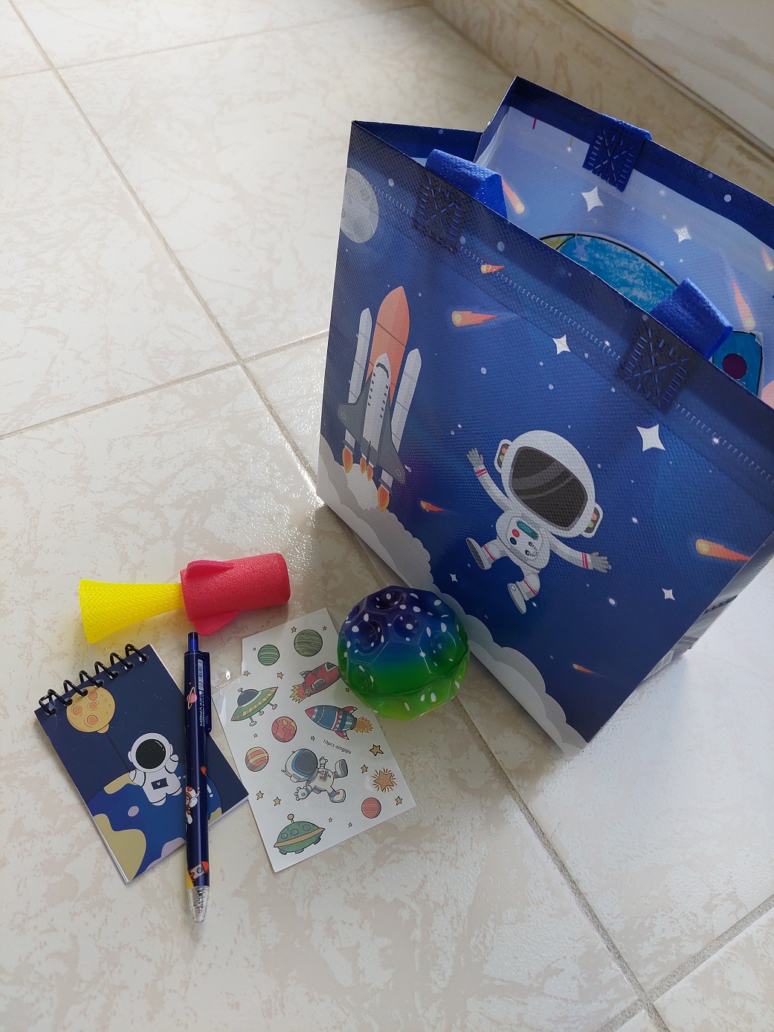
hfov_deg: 56.8
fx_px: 716
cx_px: 387
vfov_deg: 71.6
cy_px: 516
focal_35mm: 24
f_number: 1.8
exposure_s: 1/100
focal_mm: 5.23
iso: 80
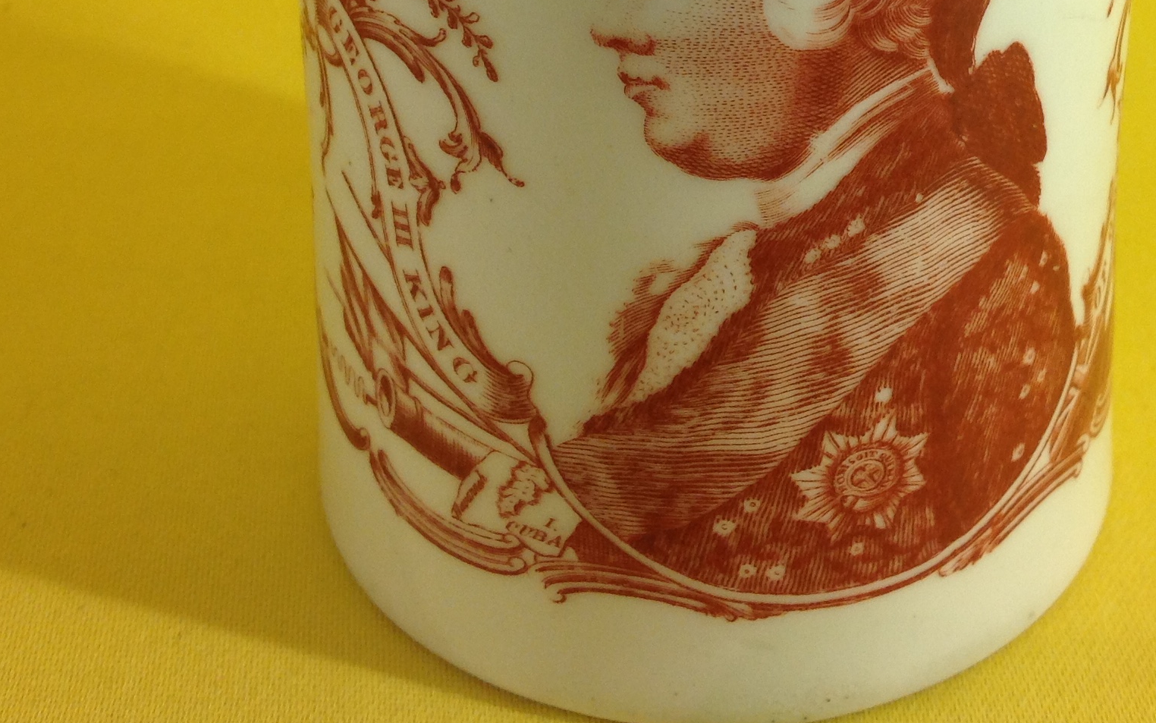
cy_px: 43
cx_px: 774
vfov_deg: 20.1
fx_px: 1985
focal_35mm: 63
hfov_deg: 32.2
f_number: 2.4
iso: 50
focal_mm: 4.28
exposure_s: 1/30
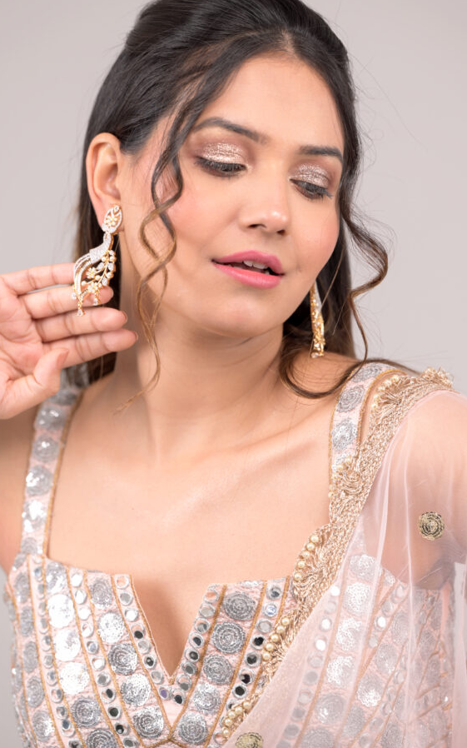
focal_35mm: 157
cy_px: 330
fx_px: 3198
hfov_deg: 8.4
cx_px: 219
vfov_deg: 13.3
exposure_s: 1/100
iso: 125
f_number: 3.5
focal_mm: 135
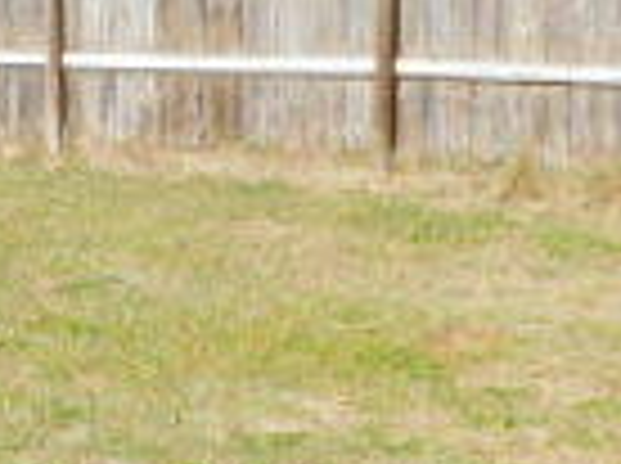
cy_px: 27
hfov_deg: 15.1
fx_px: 1916
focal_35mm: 107
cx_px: -598
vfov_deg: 13.6
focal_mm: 4
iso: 125
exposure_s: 1/1000
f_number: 3
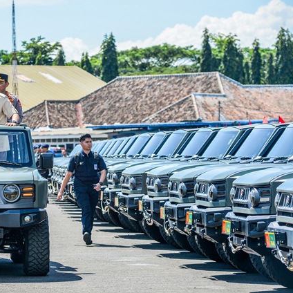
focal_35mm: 186
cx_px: 75
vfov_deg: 9.4
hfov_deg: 9.4
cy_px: 147
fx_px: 1781
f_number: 8
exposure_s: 1/800
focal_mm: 145
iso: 200
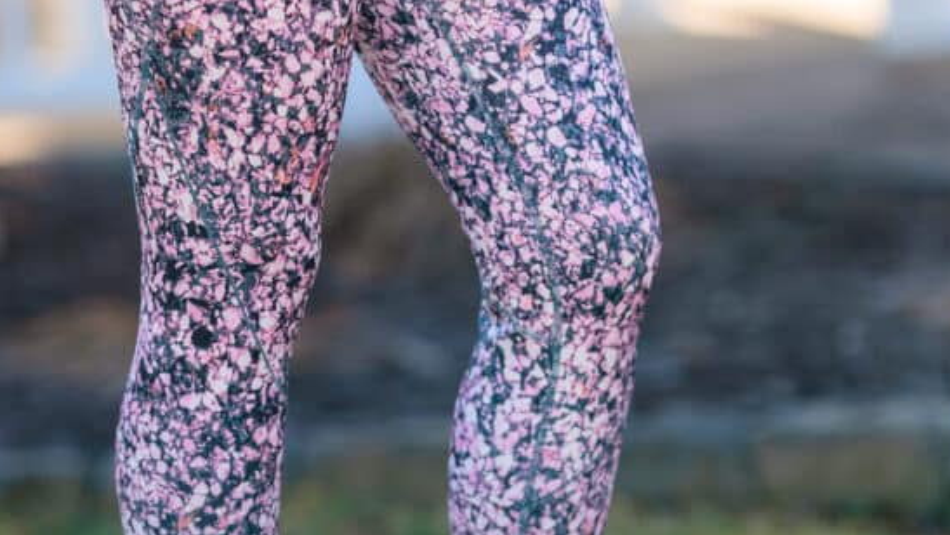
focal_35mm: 194
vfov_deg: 6.3
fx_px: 4888
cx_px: 417
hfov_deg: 11.1
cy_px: 294
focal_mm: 105
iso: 80
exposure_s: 1/2500
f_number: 1.6
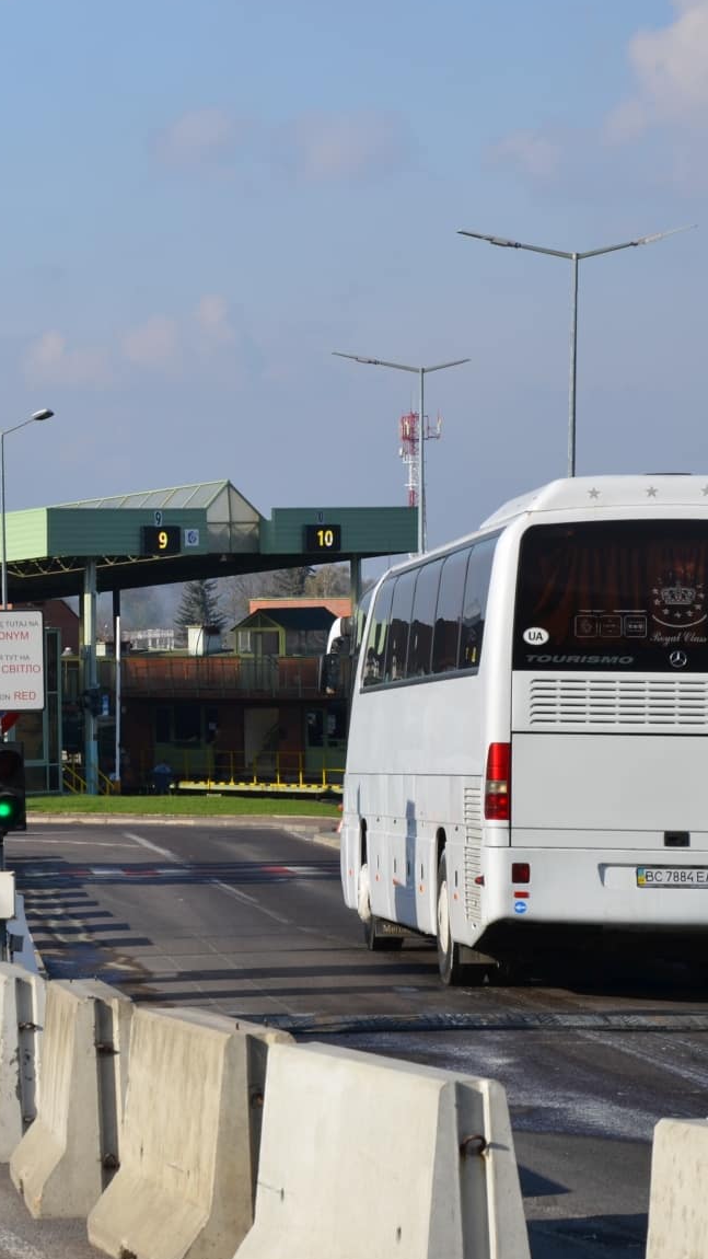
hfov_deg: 8.8
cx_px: -213
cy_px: 682
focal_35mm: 135
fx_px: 4505
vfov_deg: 15.9
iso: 110
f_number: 8
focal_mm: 52
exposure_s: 1/250
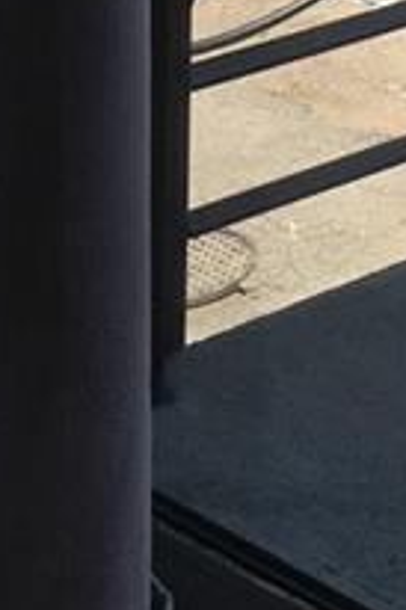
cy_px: -915
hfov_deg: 7.5
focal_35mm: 176
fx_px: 2982
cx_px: 821
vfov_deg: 10.0
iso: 25
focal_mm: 4.15
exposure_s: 1/705
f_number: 2.2
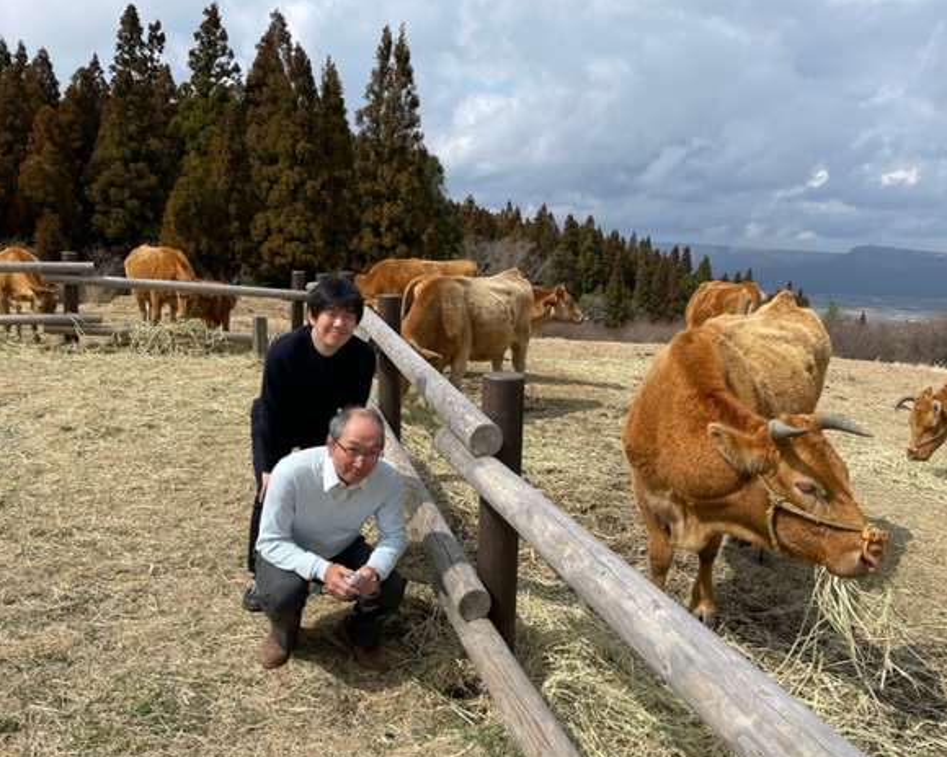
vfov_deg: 51.5
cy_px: 385
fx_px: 785
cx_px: 516
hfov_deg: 62.1
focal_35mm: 28
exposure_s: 1/4132
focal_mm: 4.2
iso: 32
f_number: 1.6
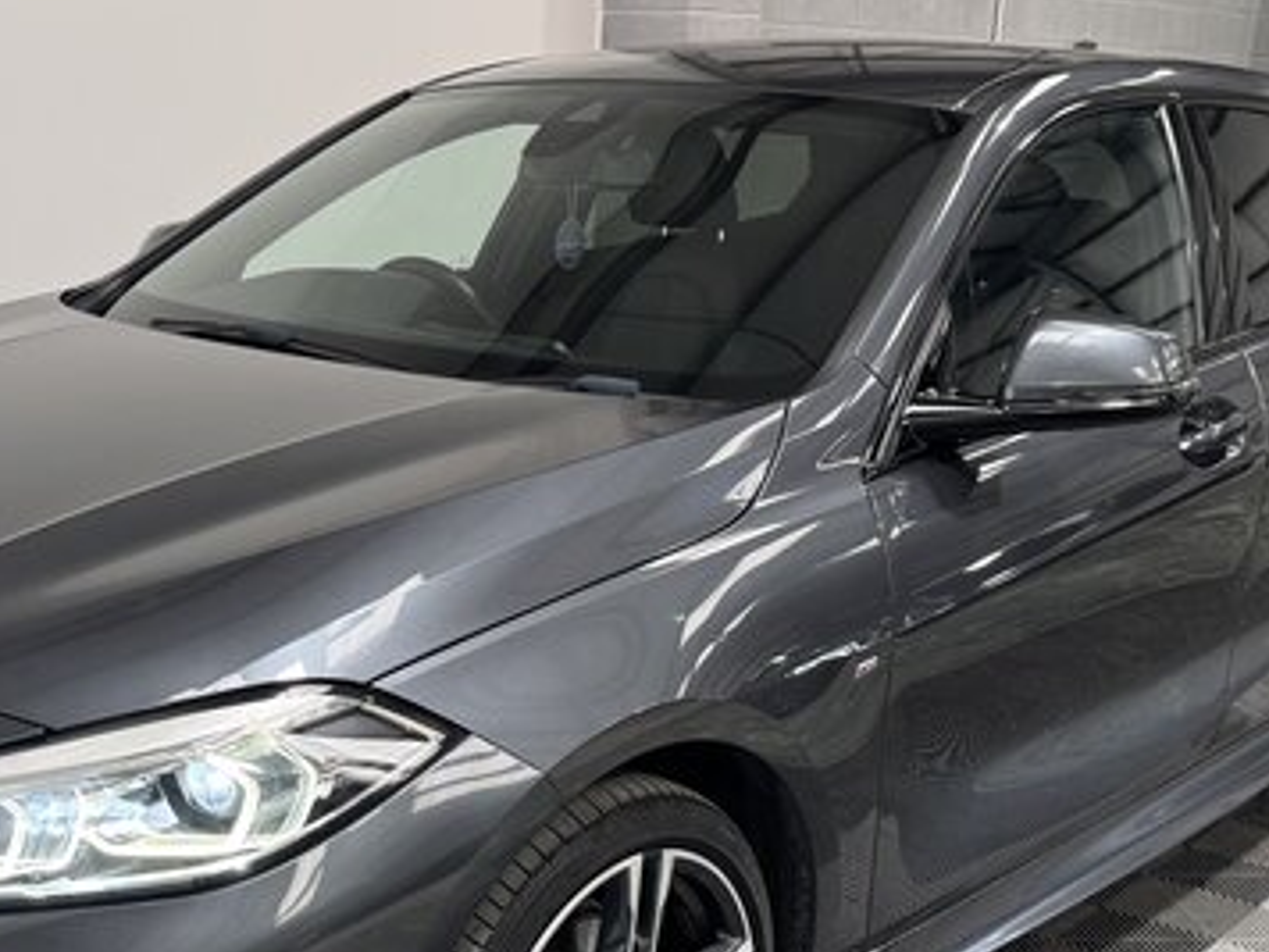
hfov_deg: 35.3
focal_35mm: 54
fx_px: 1980
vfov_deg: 26.7
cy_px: 720
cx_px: 474
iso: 160
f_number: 1.78
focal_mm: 6.76
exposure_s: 1/49
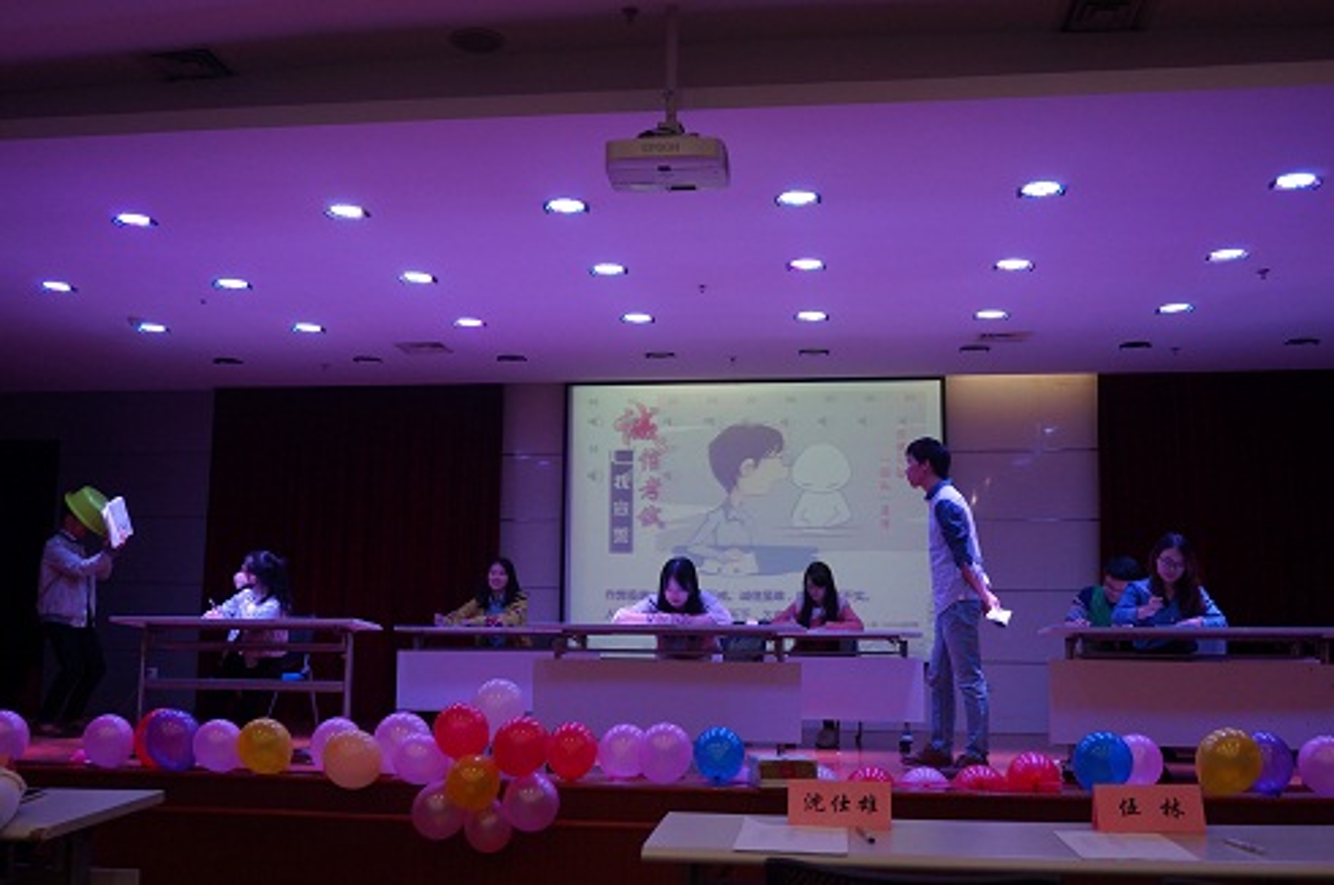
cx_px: 667
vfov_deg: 36.8
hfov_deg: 53.2
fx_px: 1332
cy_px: 442
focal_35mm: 36
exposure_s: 1/160
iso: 400
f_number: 4.5
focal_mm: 24
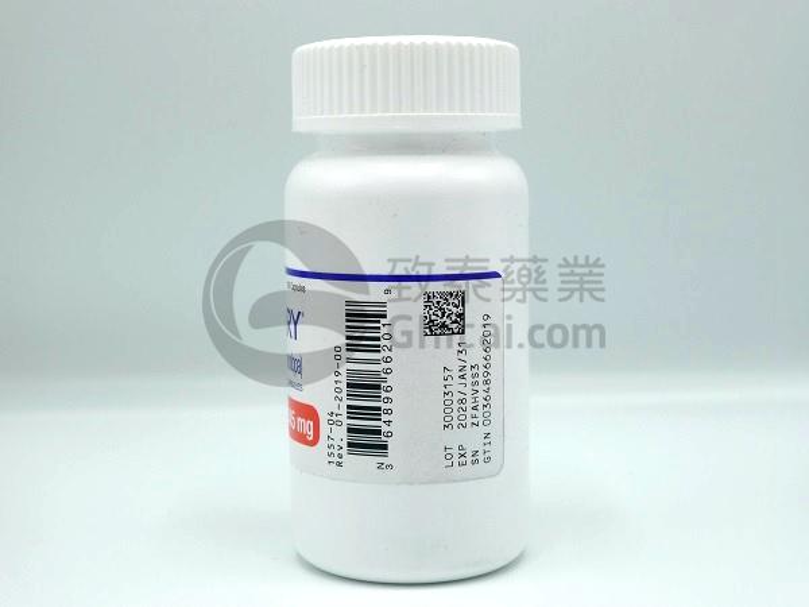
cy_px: 304
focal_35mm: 60
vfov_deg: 24.4
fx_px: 1402
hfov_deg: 32.2
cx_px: 404
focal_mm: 12.8
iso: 80
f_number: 2.8
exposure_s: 1/160
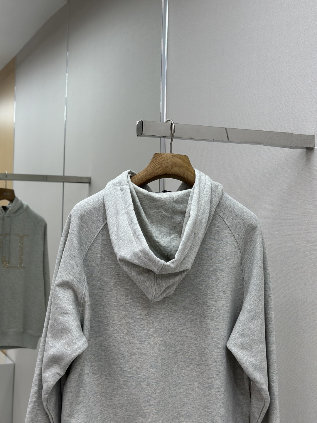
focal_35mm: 48
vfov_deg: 39.7
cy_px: 212
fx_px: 586
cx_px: 158
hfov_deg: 30.3
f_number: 1.78
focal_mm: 6.86
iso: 80
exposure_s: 1/390
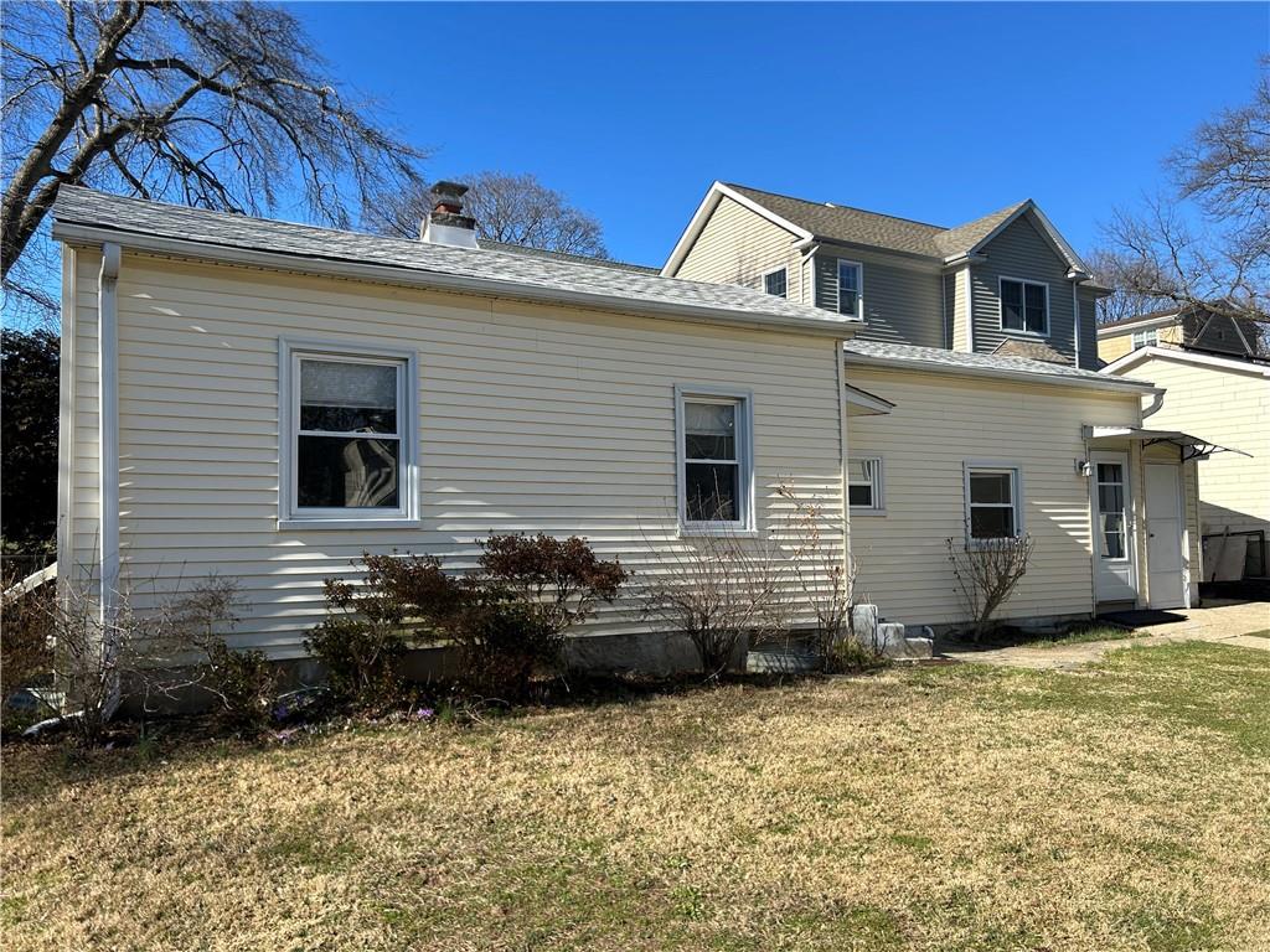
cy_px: 476
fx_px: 954
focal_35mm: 26
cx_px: 635
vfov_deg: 53.1
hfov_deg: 67.3
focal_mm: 5.7
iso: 50
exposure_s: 1/2632
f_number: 1.5
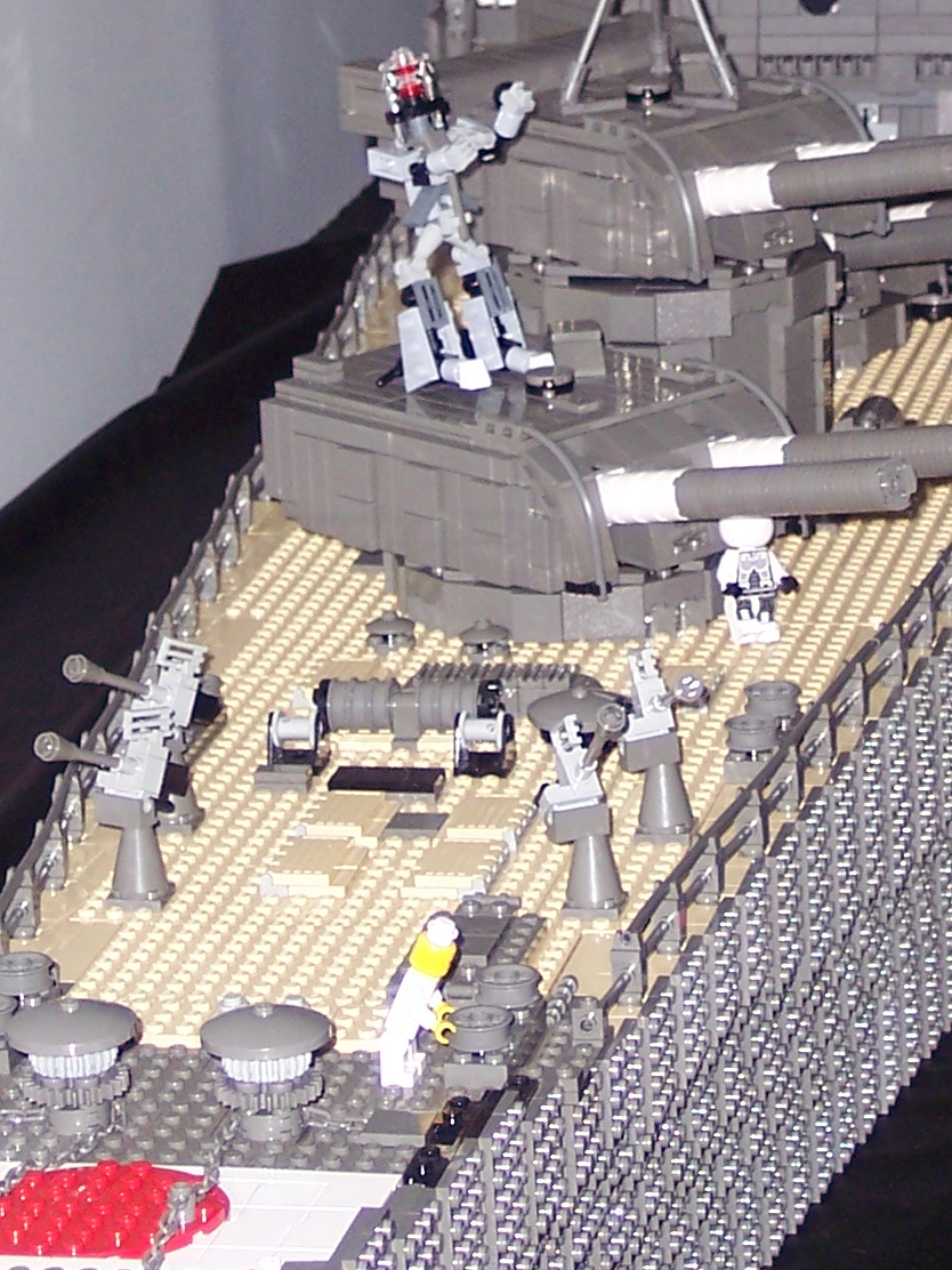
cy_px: 163
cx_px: 639
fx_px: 6124
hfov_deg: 8.9
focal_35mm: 167
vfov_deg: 11.8
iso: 100
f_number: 3.4
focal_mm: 13.3
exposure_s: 1/90
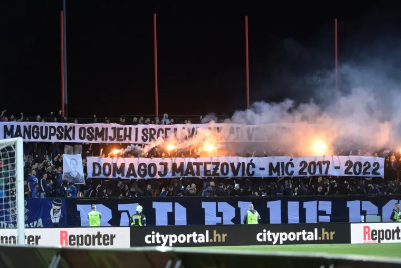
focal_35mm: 200
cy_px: 134
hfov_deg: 10.3
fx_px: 2228
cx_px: 200
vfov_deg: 6.9
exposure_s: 1/1600
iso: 8000
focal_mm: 200
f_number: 4
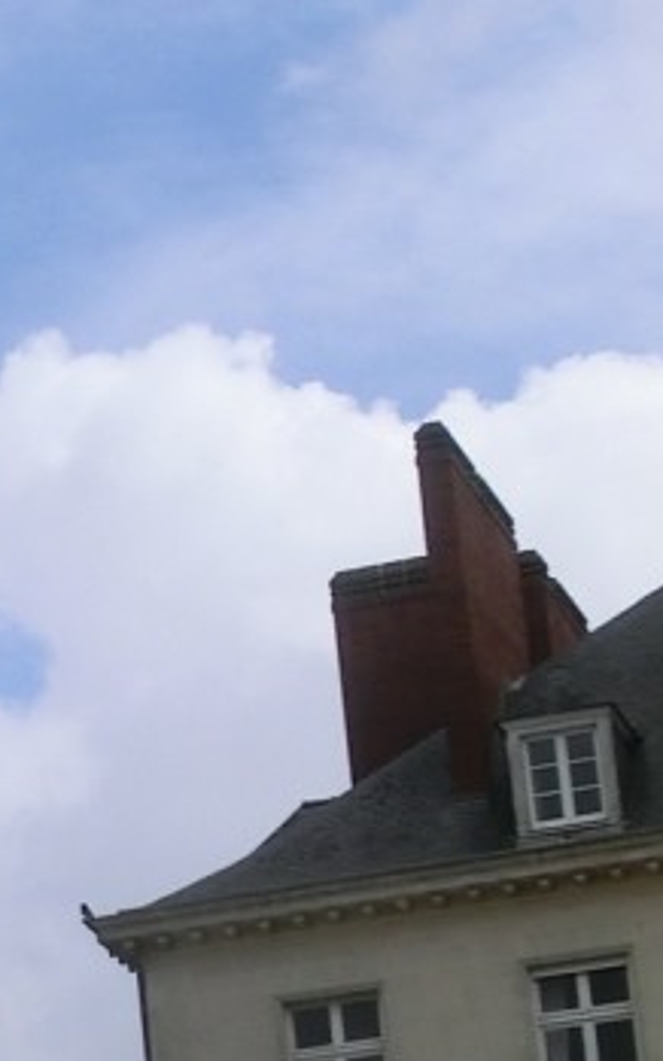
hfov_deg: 6.6
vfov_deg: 10.7
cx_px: -426
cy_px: 243
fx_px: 5669
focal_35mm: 196
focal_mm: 11.1
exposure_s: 1/250
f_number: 11.8
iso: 100
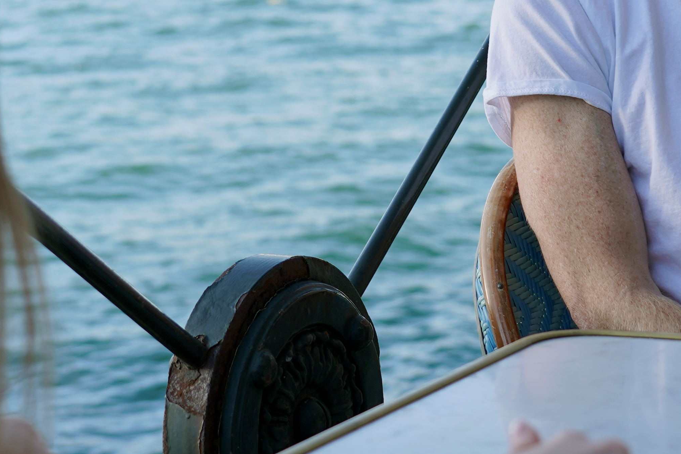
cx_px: 330
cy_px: 16
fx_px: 2137
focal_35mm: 113
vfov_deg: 12.0
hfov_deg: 18.1
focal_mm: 38
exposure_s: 1/160
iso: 100
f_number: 4
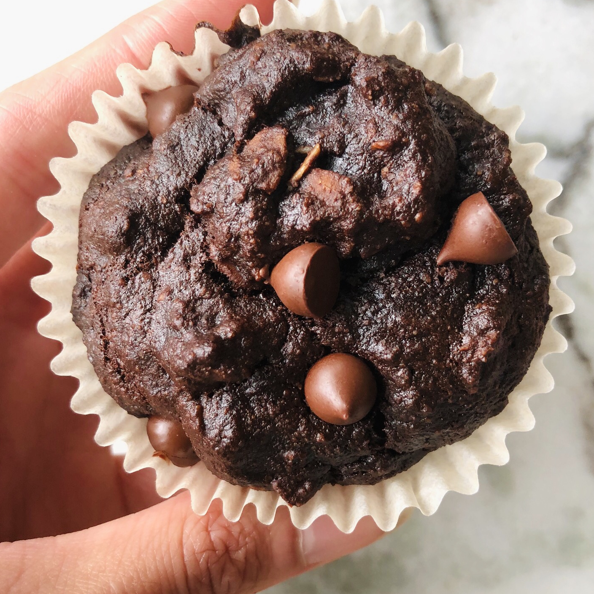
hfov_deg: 46.0
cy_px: 312
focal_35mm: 36
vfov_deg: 46.0
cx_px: 319
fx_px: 699
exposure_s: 1/30
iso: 32
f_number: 1.8
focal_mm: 4
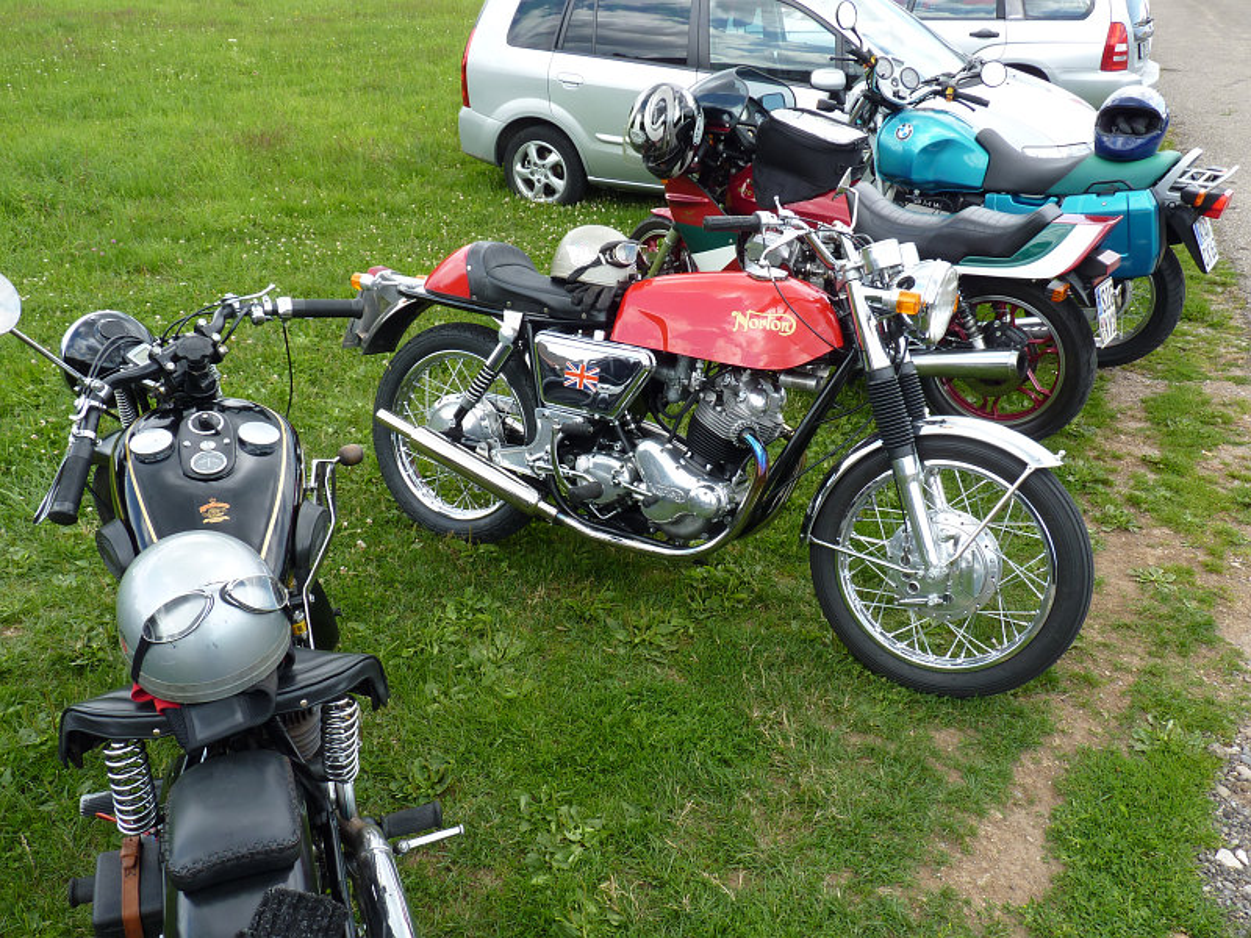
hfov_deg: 65.3
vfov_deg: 51.4
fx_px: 976
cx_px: 626
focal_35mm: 27
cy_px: 469
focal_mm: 4.8
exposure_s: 1/125
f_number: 4
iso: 80
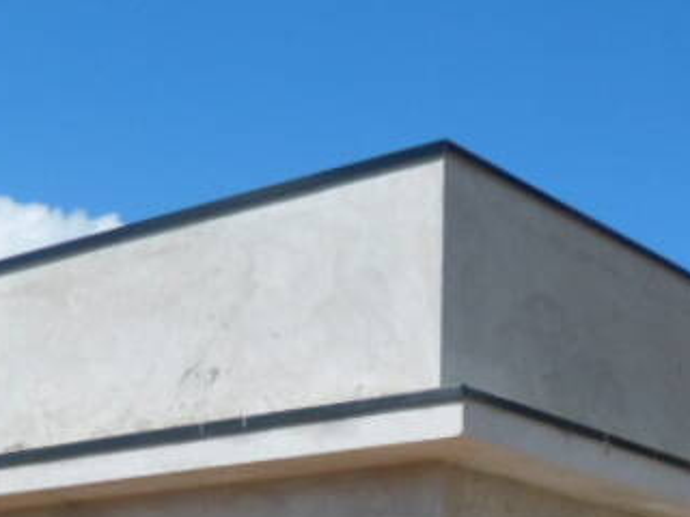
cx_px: 250
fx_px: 1595
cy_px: 702
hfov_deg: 24.3
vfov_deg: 17.2
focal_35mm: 80
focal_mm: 4.5
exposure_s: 1/180
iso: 80
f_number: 9.2
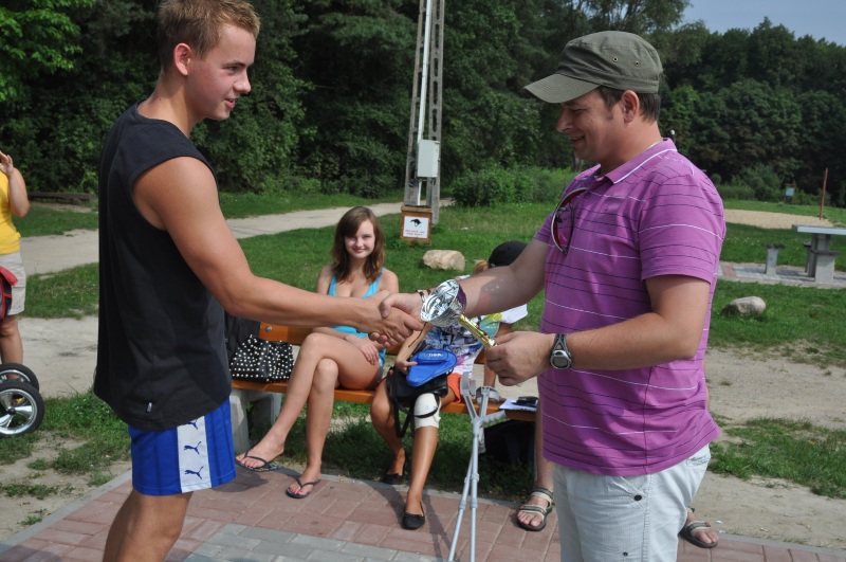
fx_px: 915
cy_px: 281
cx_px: 423
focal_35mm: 39
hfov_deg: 49.6
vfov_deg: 34.1
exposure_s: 1/400
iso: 320
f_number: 10
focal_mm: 26
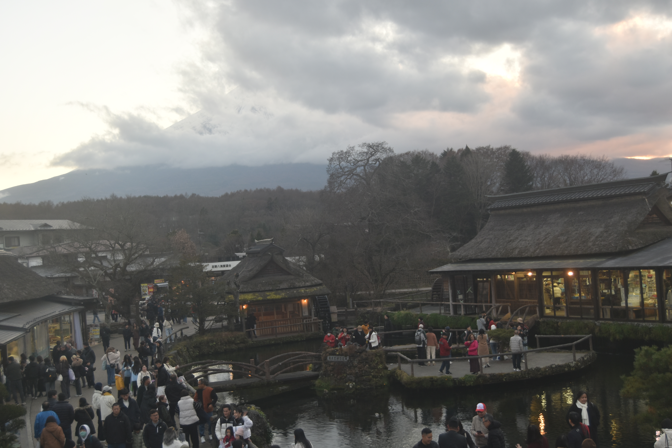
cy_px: 224
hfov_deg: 42.3
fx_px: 868
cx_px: 336
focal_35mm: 46
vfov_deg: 28.9
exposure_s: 1/25
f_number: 4.2
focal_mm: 31
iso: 200
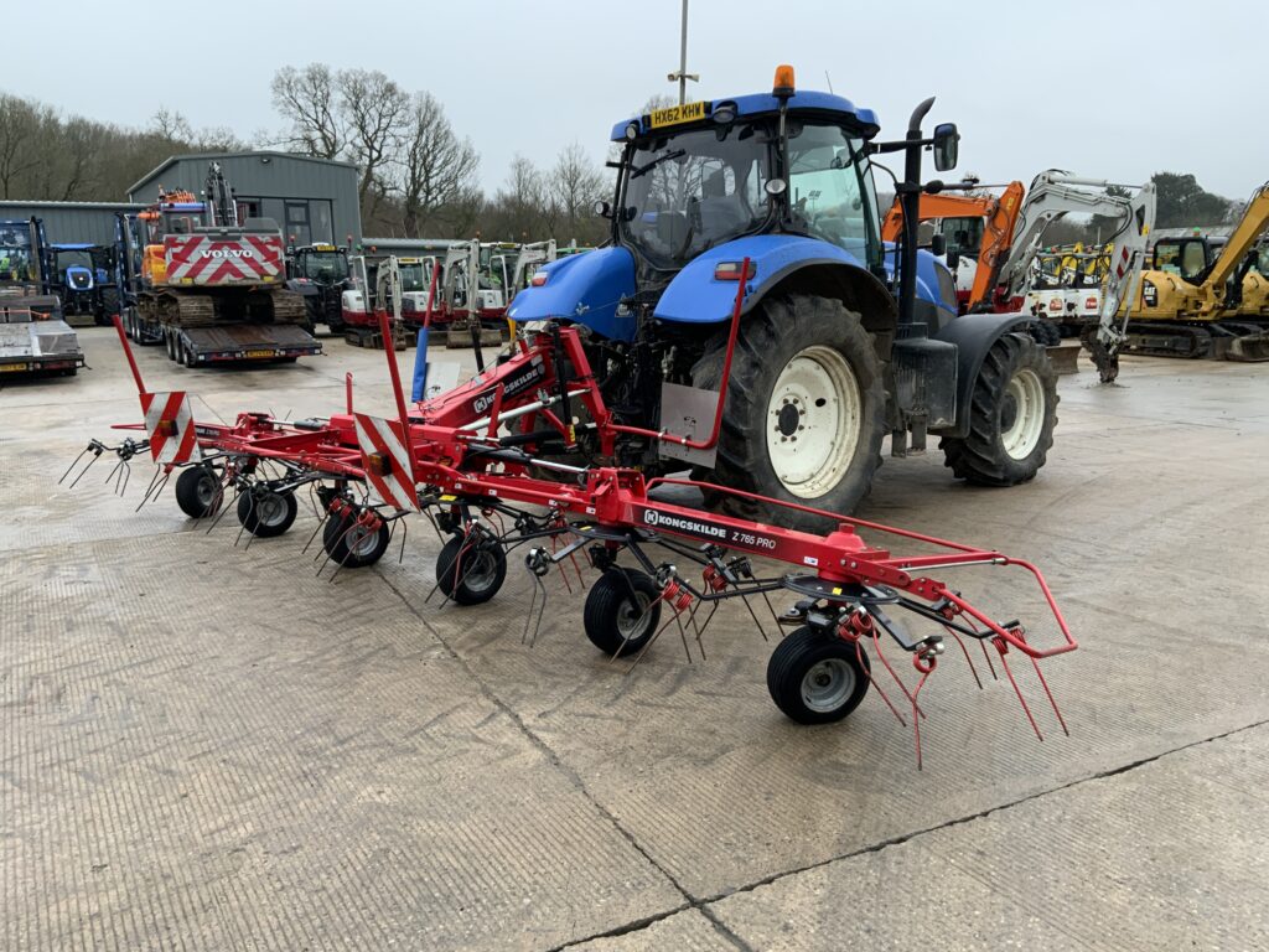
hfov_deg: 61.7
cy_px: 476
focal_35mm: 29
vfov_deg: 48.2
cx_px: 634
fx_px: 1063
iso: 32
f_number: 1.8
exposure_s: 1/122
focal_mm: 3
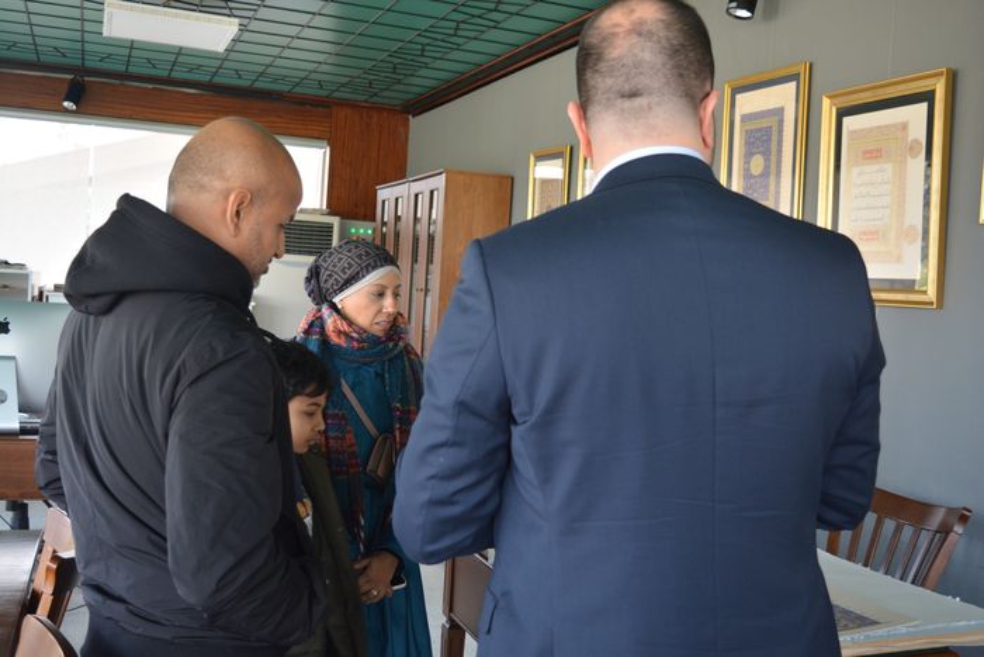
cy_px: 328
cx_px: 492
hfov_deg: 51.3
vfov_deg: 35.5
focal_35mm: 38
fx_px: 1025
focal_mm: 25
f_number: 4.5
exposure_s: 1/60
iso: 800
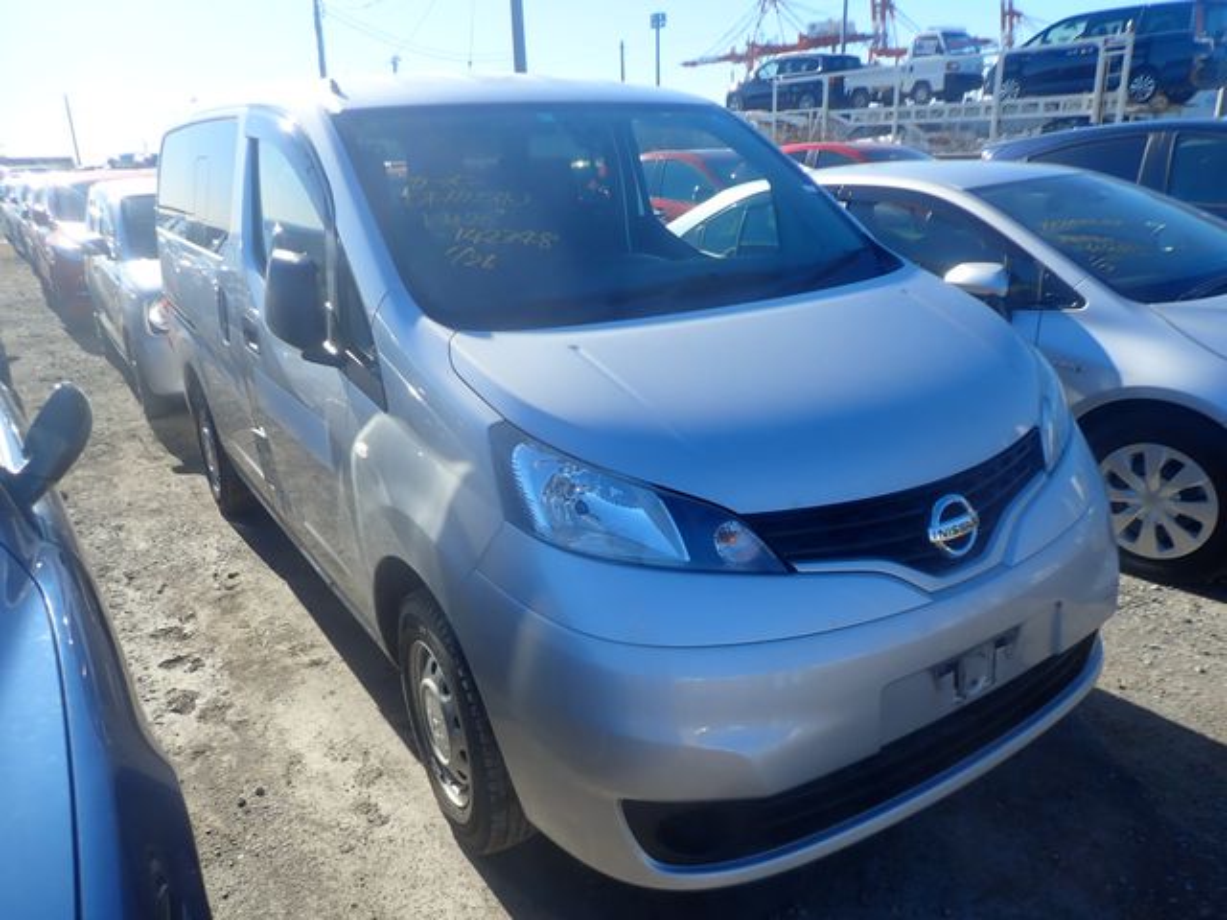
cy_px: 460
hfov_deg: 69.4
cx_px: 614
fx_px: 886
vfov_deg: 54.9
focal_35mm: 25
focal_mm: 4.5
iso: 100
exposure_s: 1/800
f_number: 2.8
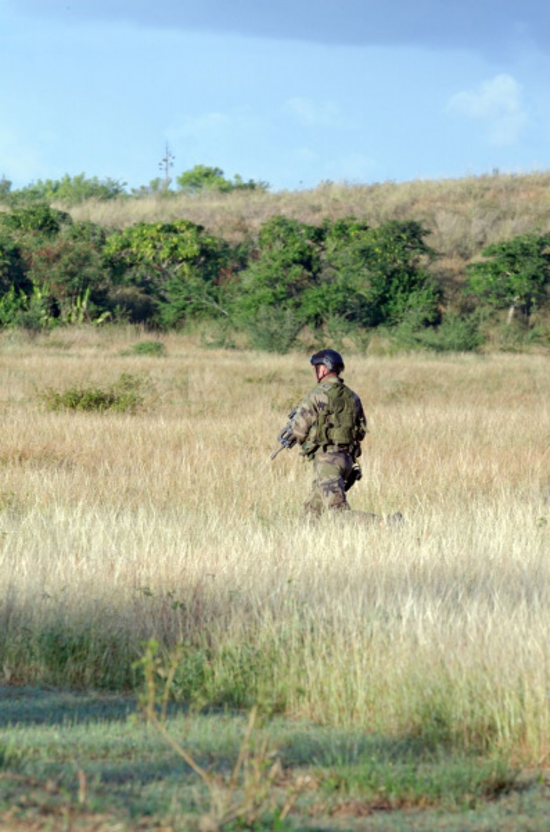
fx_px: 6910
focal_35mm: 300
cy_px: 416
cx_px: 275
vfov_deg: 6.9
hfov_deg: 4.6
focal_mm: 200
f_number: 8
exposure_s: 1/500
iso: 800
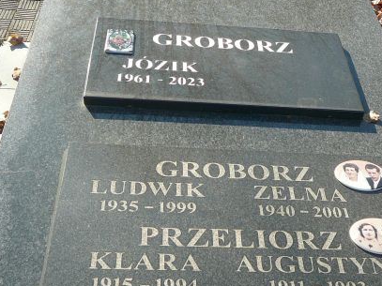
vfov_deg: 26.5
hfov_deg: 34.8
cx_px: 237
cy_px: 156
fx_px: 607
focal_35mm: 55
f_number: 2.8
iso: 80
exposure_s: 1/400
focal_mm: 5.2
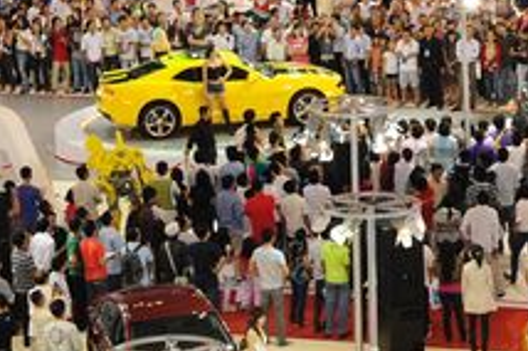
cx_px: 447
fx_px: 2587
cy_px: 161
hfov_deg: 11.6
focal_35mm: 177
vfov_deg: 7.7
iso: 800
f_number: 4
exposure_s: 1/60
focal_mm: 35
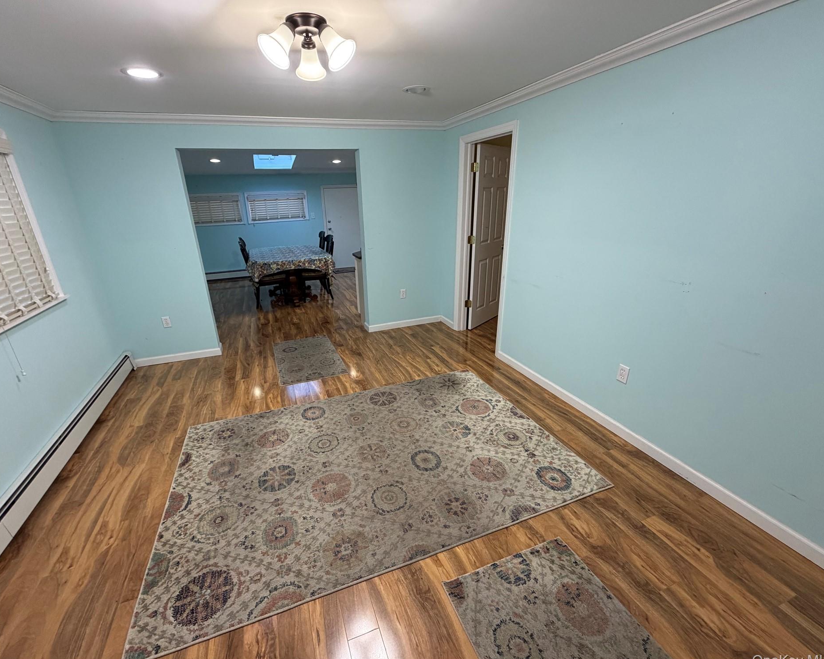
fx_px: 366
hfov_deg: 96.7
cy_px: 332
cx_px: 390
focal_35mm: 15
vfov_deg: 84.0
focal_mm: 2.22
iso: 250
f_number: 2.2
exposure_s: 1/120
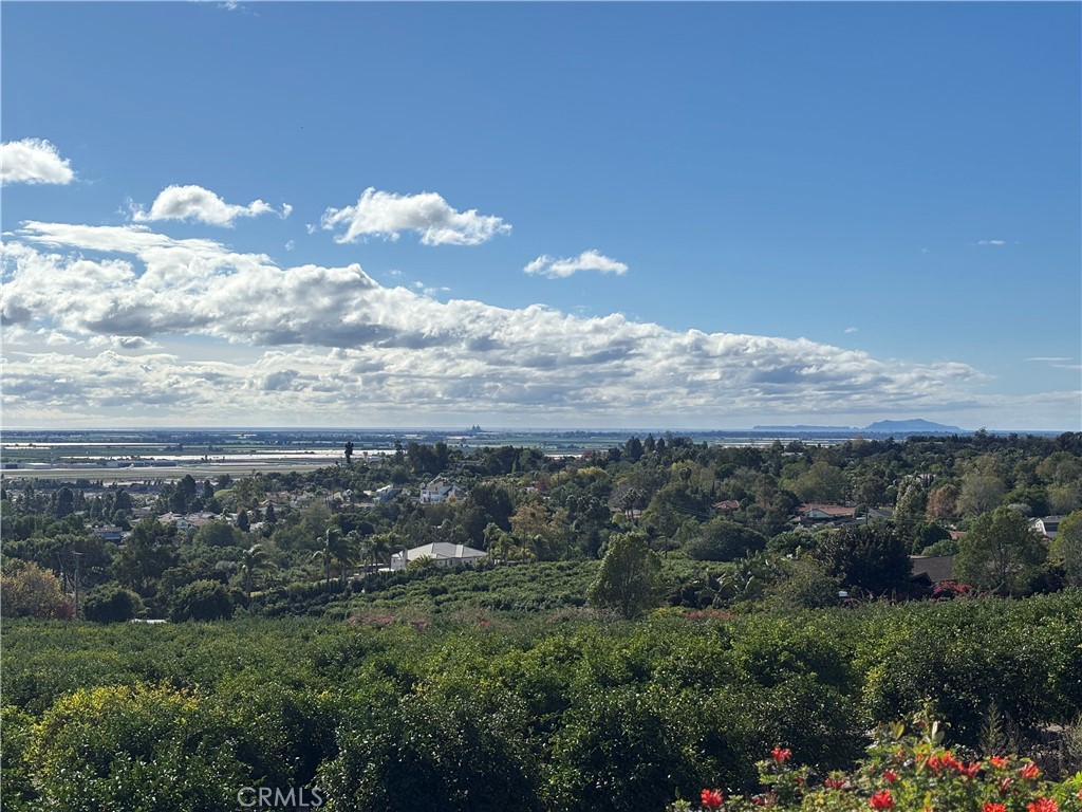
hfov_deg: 36.8
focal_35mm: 52
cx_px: 541
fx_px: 1625
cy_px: 406
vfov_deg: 28.0
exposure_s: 1/7194
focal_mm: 5.96
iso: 40
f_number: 1.6
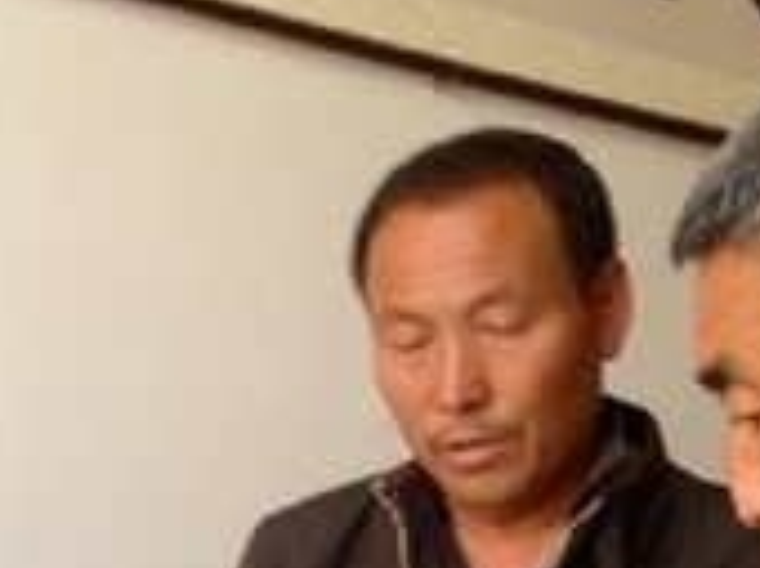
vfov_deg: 12.3
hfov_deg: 16.8
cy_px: 805
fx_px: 2521
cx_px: 2
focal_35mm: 115
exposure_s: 1/24
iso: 50
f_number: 2.4
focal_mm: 4.13
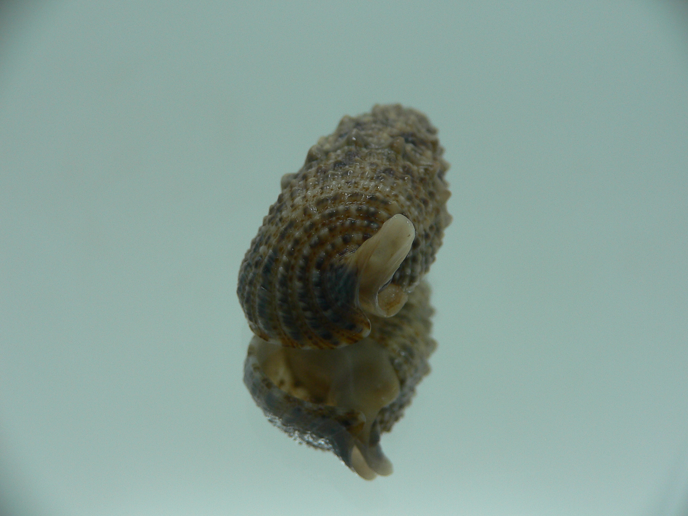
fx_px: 696
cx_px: 344
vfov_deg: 40.7
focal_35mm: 35
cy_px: 258
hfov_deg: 52.6
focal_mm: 4.6
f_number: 2.8
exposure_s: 1/60
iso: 80
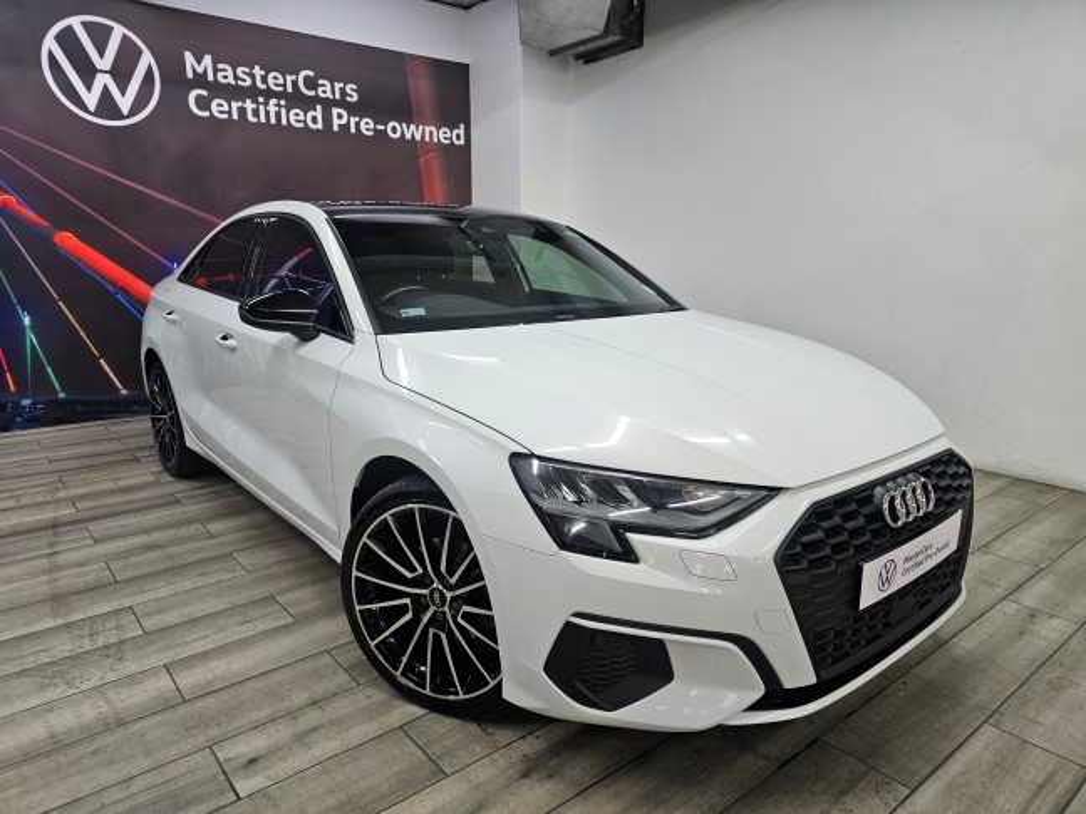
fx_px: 722
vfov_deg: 58.9
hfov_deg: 73.9
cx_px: 543
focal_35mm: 23
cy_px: 407
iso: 250
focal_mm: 6.3
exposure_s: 1/100
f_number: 1.7
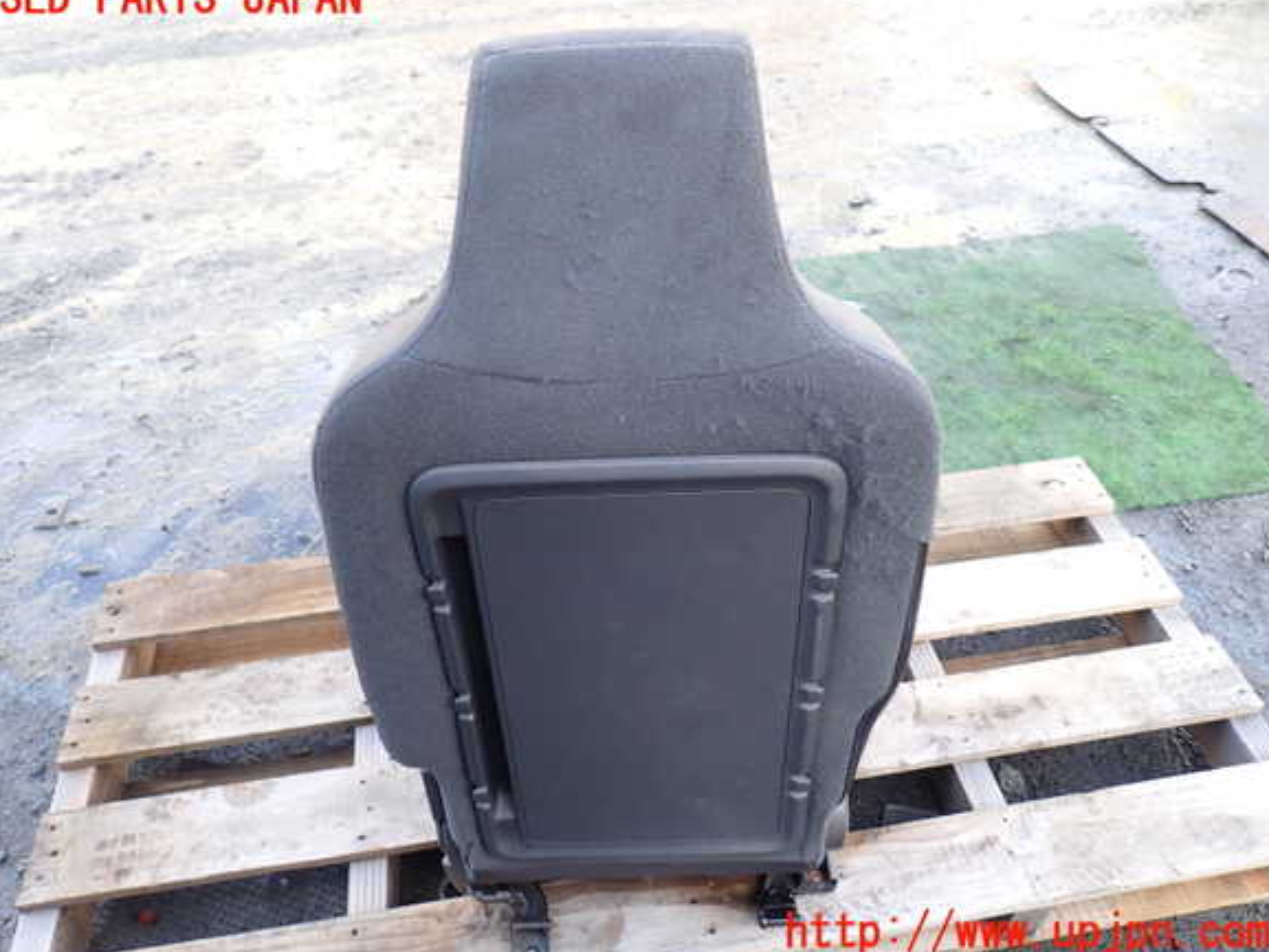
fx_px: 953
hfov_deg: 67.3
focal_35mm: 26
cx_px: 622
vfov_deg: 53.1
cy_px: 466
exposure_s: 1/125
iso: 100
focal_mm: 4.5
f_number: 2.8
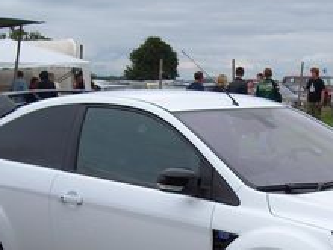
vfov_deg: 14.3
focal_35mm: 102
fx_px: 981
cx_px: 242
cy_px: 253
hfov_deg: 19.2
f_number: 5.6
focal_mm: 5.7
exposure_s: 1/272
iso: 64
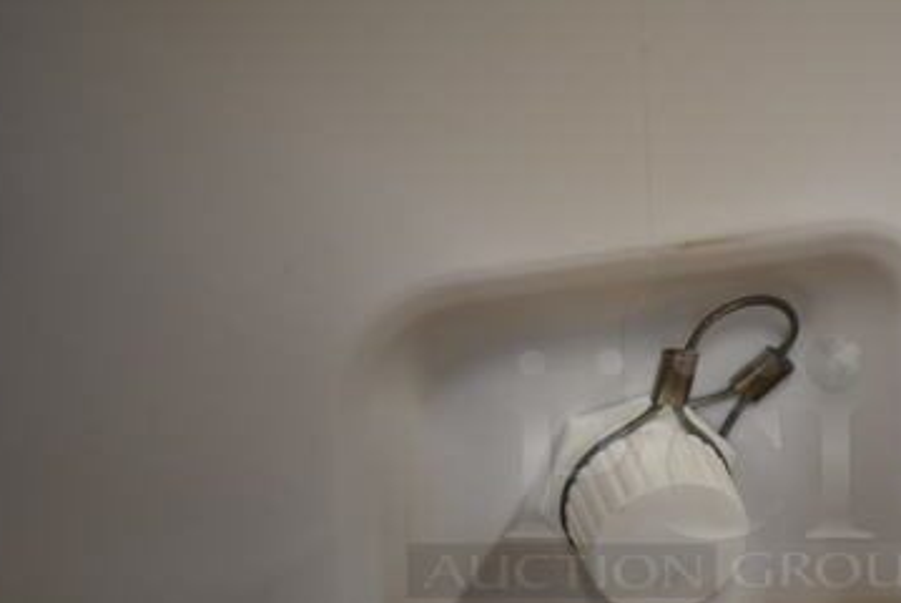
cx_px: 688
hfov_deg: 37.8
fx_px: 1277
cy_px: 465
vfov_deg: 26.1
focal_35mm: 51
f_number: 3.5
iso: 450
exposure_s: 1/30
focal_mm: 20
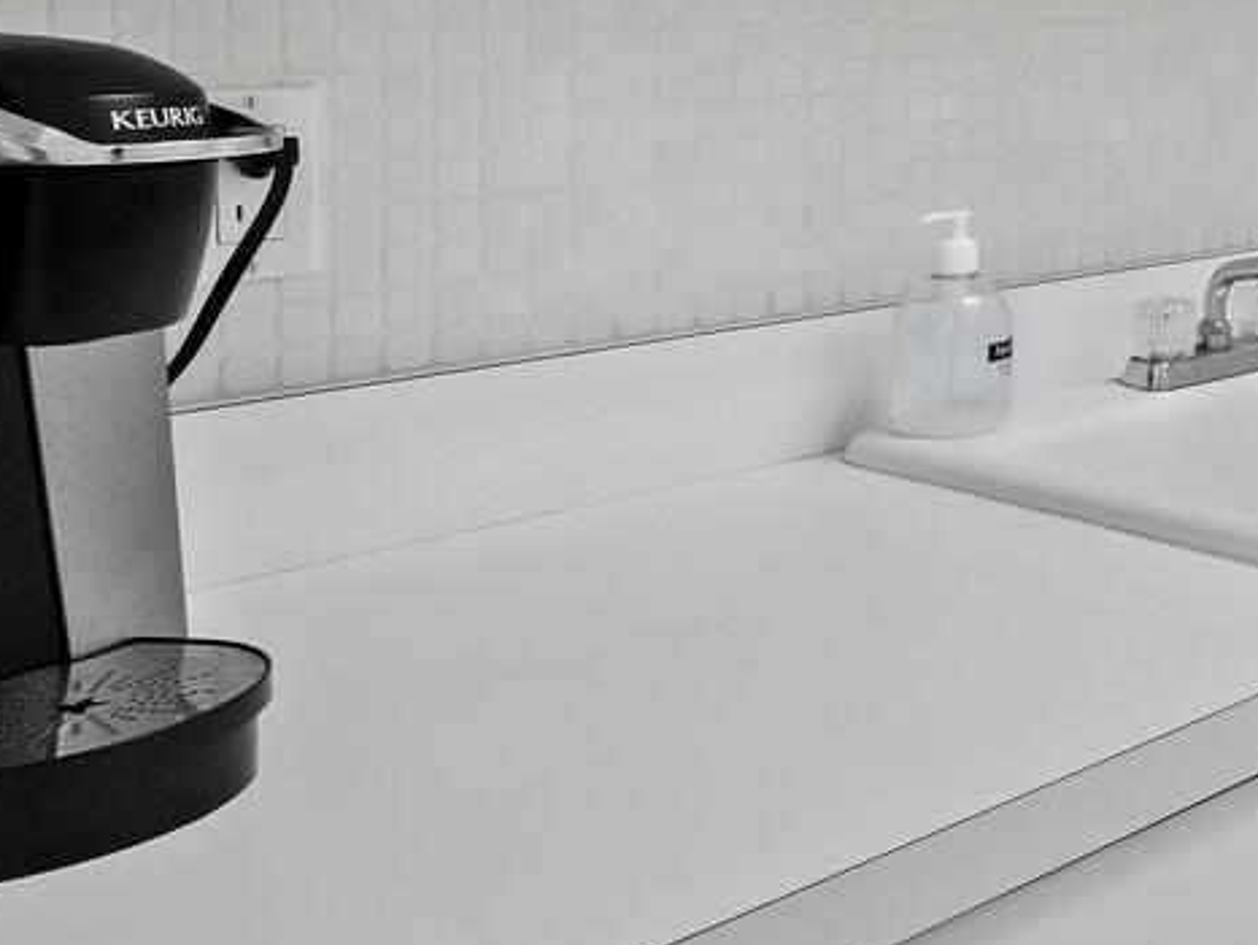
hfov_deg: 30.3
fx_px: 1745
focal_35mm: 48
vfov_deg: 27.7
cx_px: 1685
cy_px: -97
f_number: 10
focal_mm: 7
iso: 500
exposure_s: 1/6
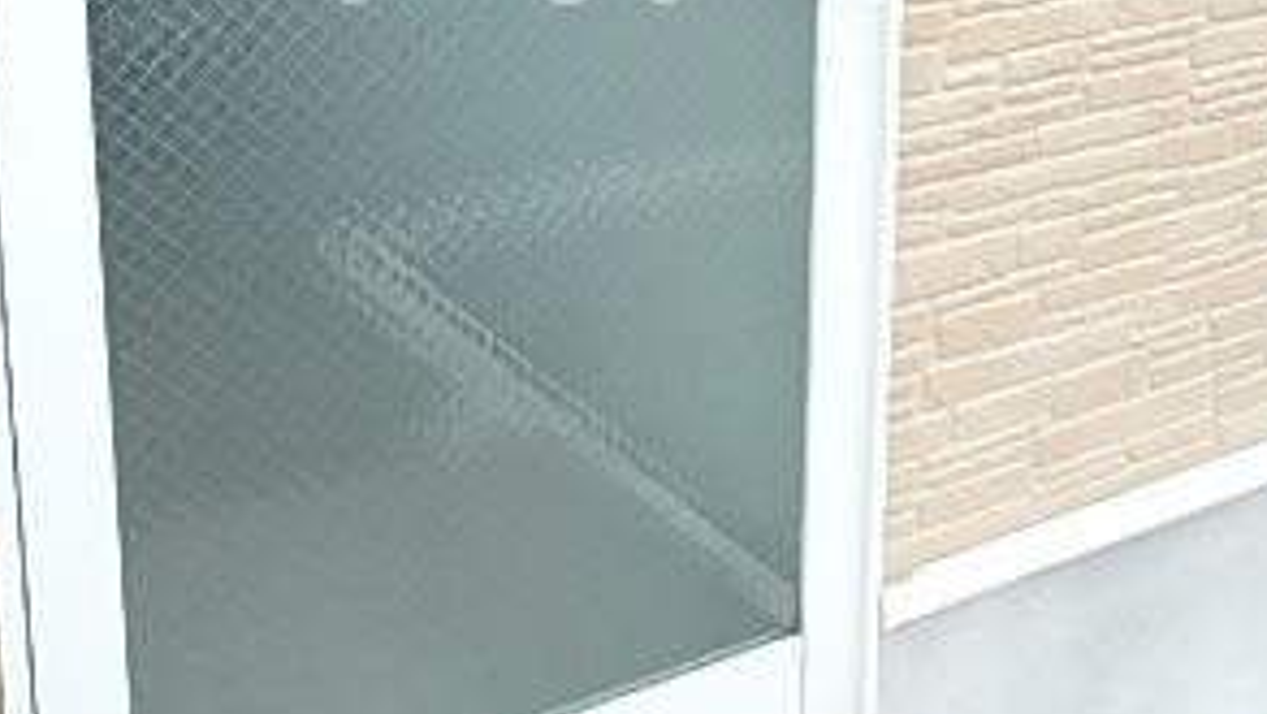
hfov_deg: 41.3
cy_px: -48
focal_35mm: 50
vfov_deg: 22.7
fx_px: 1680
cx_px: 636
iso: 125
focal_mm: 3.7
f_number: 3.5
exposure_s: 1/160
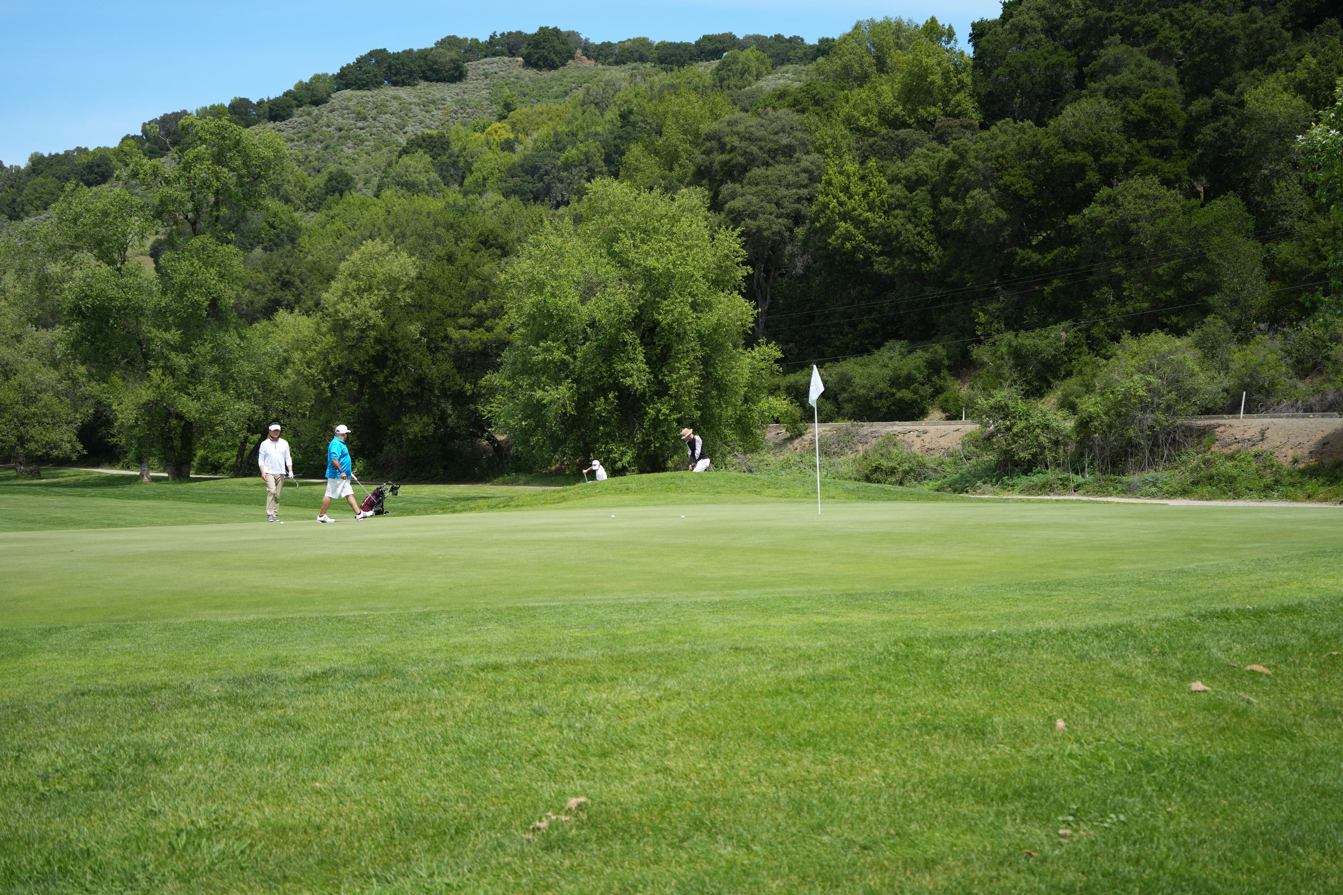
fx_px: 1865
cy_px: 448
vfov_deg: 27.0
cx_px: 672
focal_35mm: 50
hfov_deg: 39.6
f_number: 4.5
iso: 200
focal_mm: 50
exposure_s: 1/800
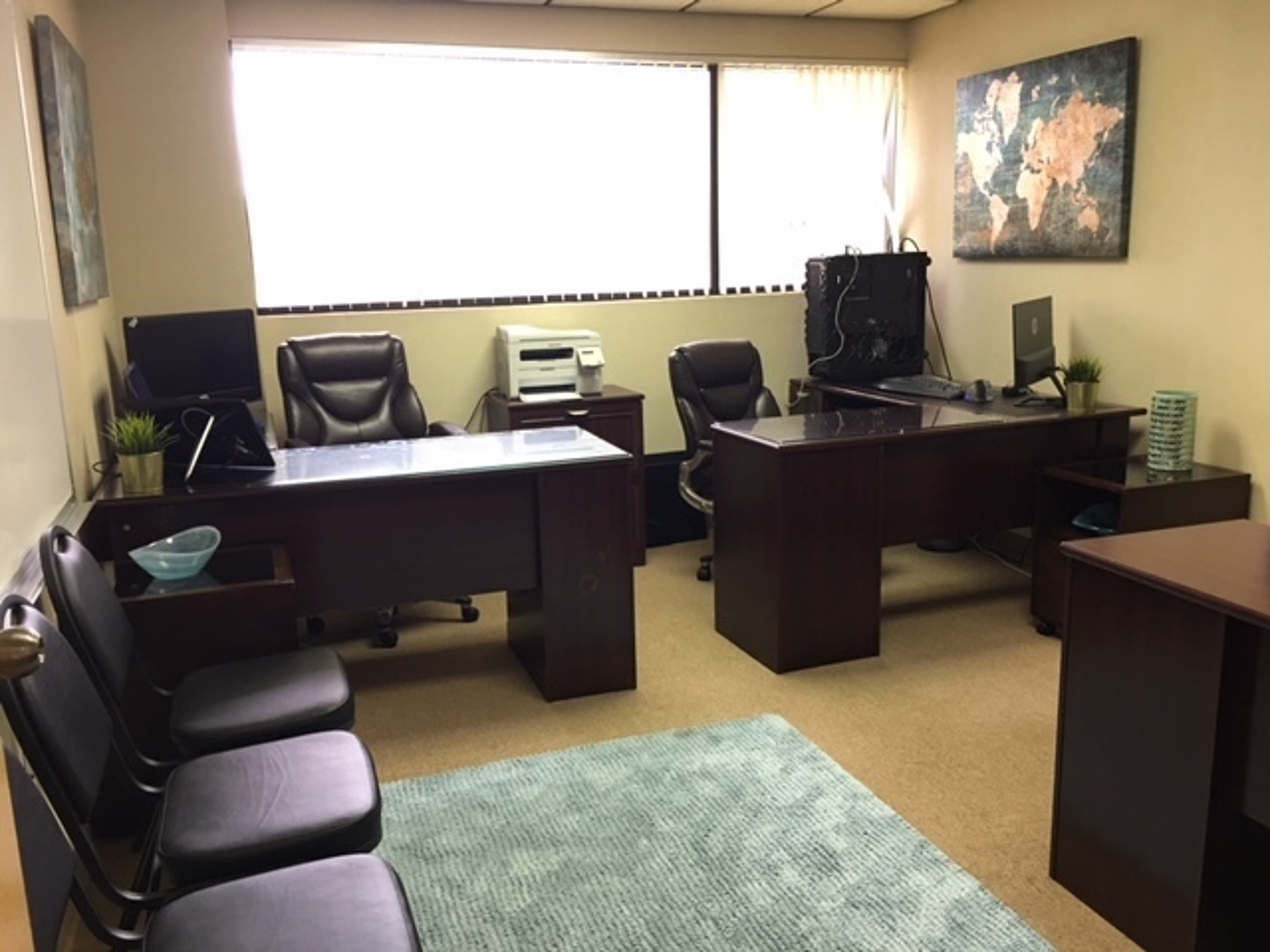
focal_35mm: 29
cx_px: 635
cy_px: 476
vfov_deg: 48.2
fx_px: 1064
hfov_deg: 61.7
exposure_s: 1/15
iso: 64
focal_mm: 4.15
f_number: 2.2
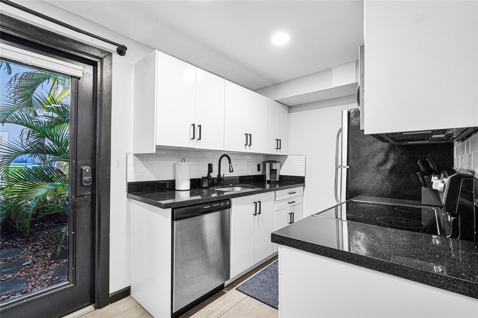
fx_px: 212
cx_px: 239
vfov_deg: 73.7
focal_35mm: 16
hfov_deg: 96.7
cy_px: 159
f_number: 9
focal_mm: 16
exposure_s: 1/30
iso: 1250
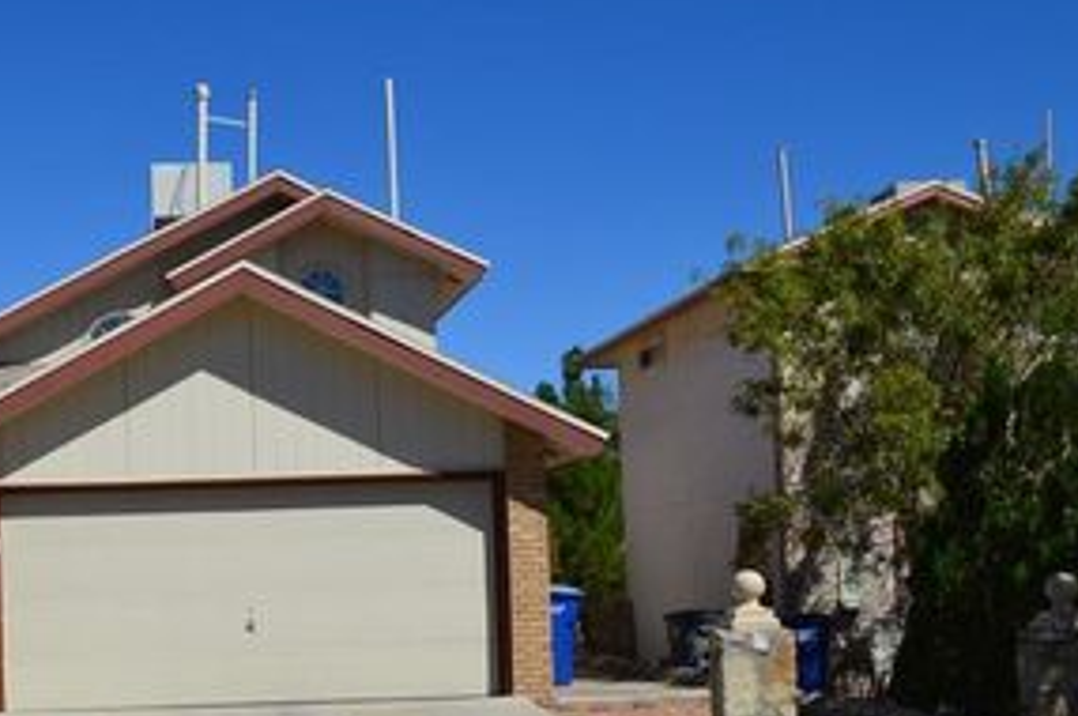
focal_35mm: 63
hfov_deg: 31.1
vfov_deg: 21.4
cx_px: 219
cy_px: 524
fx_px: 1884
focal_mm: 24
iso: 250
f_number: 11
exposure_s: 1/500
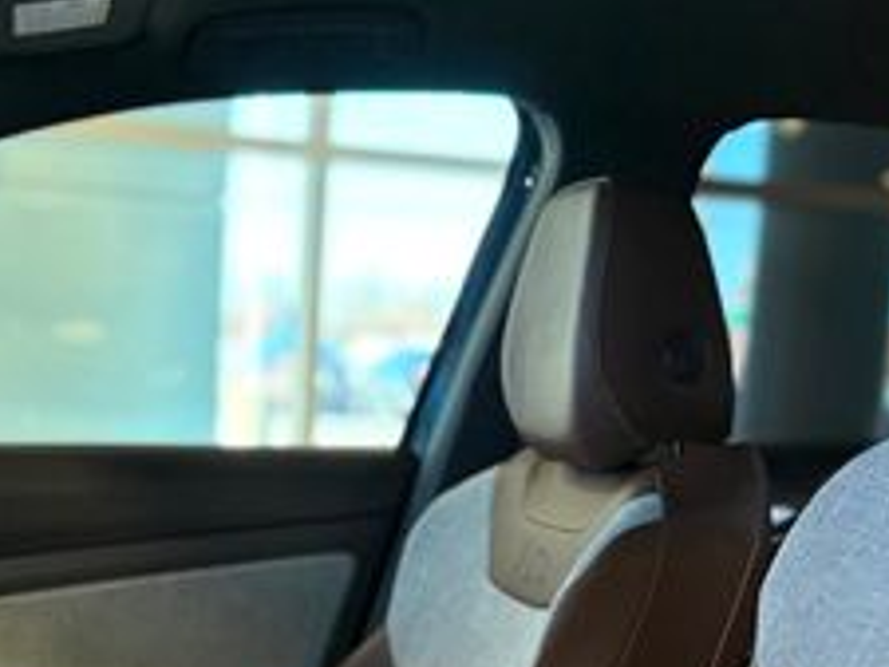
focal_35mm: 74
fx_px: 1901
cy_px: 718
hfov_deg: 26.3
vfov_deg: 19.2
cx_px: 367
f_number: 1.6
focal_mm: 5.96
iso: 200
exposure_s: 1/57
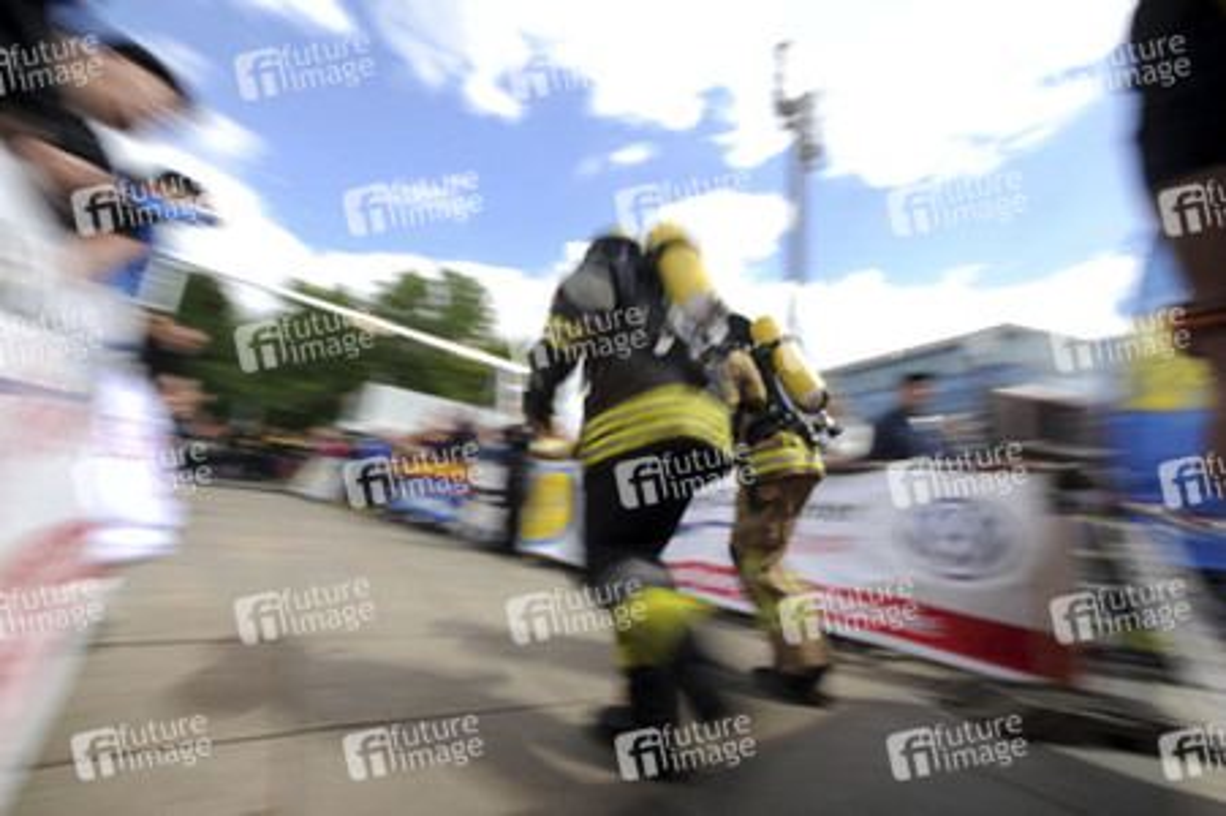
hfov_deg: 104.3
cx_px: 613
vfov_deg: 81.1
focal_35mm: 14
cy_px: 408
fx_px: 476
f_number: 22
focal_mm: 14
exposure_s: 1/15
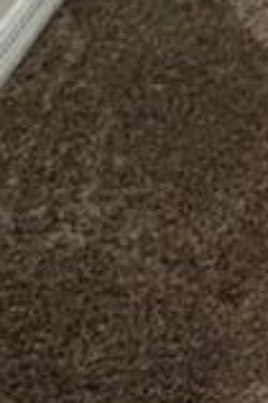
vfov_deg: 14.8
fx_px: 1153
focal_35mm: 103
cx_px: 533
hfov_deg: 11.9
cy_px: -485
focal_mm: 1.57
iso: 160
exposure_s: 1/60
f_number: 1.8
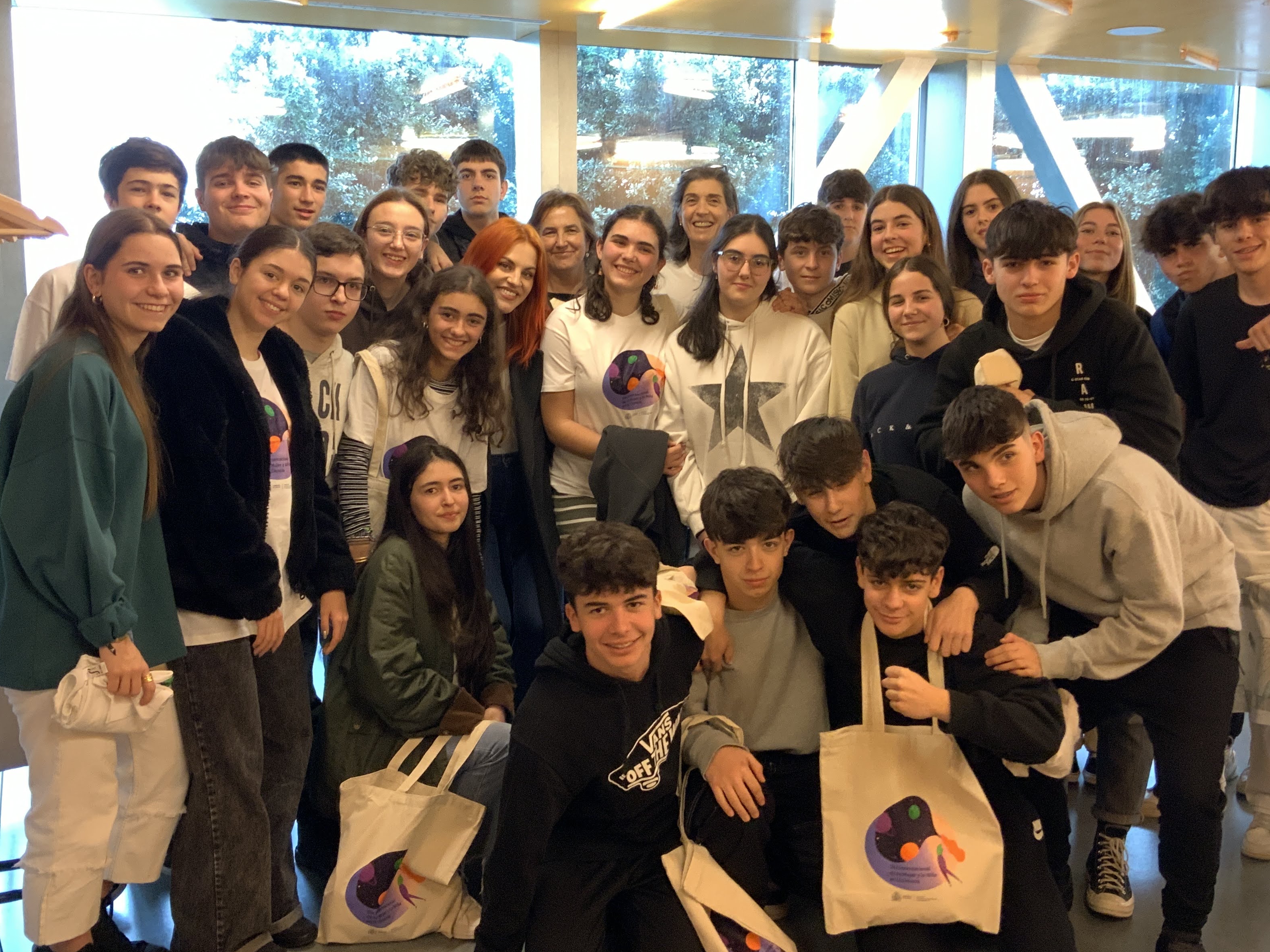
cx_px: 660
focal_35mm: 37
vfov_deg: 38.6
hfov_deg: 50.1
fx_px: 1357
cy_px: 444
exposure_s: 1/50
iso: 160
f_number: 1.8
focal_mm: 3
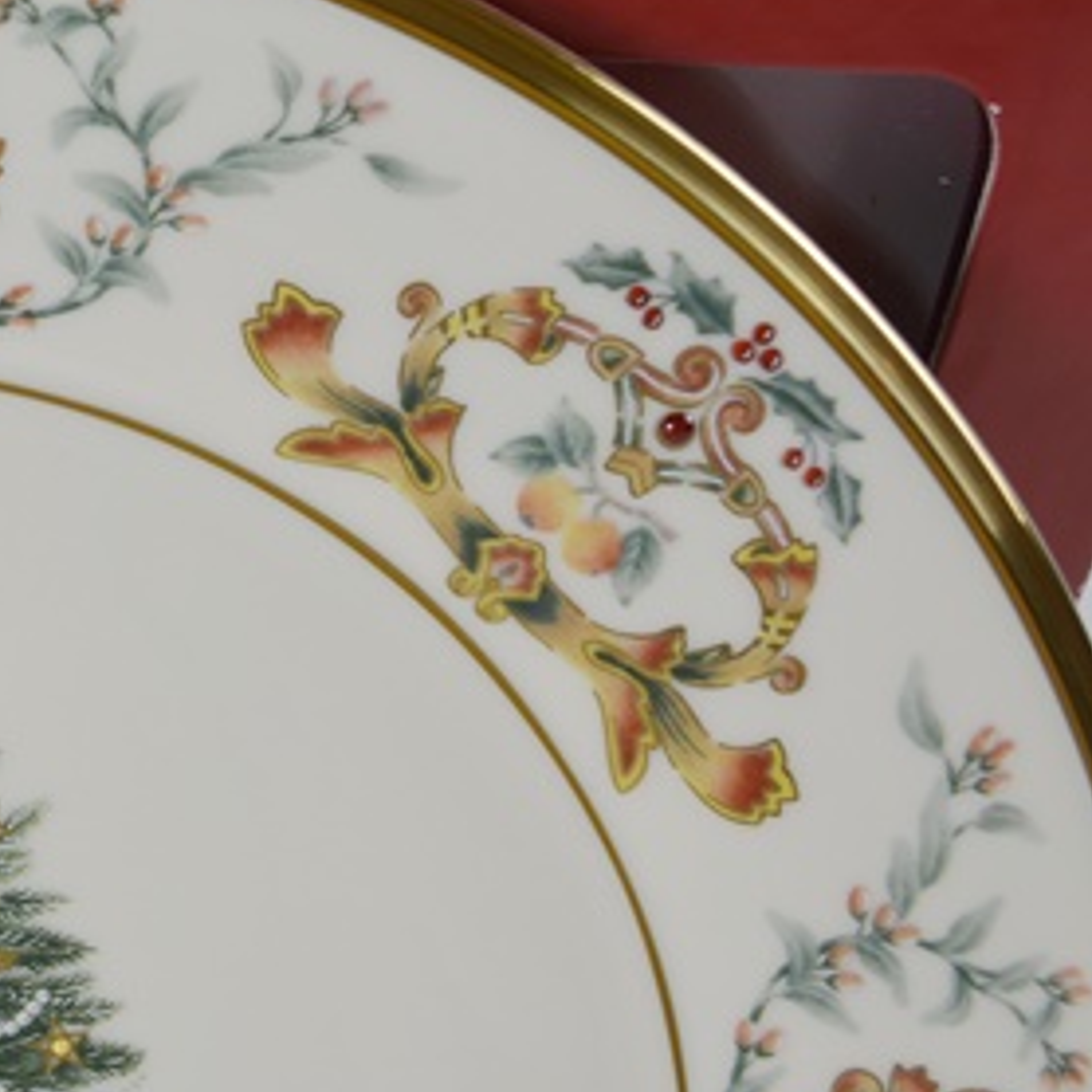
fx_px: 2356
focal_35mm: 66
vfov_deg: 26.1
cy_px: 538
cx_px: -82
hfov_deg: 24.5
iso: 220
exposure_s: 1/125
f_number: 5.6
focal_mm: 24
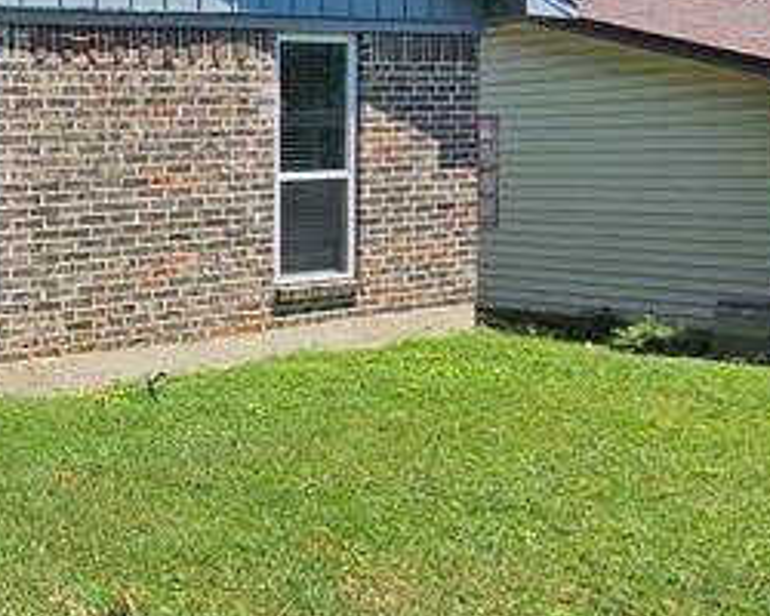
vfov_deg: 29.0
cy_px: 228
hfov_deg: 27.5
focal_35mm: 52
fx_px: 1185
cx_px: -317
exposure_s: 1/1941
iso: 50
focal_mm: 2.2
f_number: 2.2
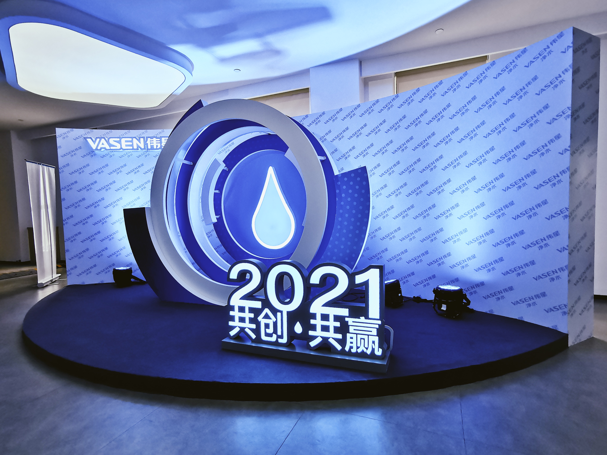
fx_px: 298
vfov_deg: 74.7
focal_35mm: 17
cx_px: 304
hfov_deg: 91.0
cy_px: 228
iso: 50
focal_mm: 2.26
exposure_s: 1/120
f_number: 2.2
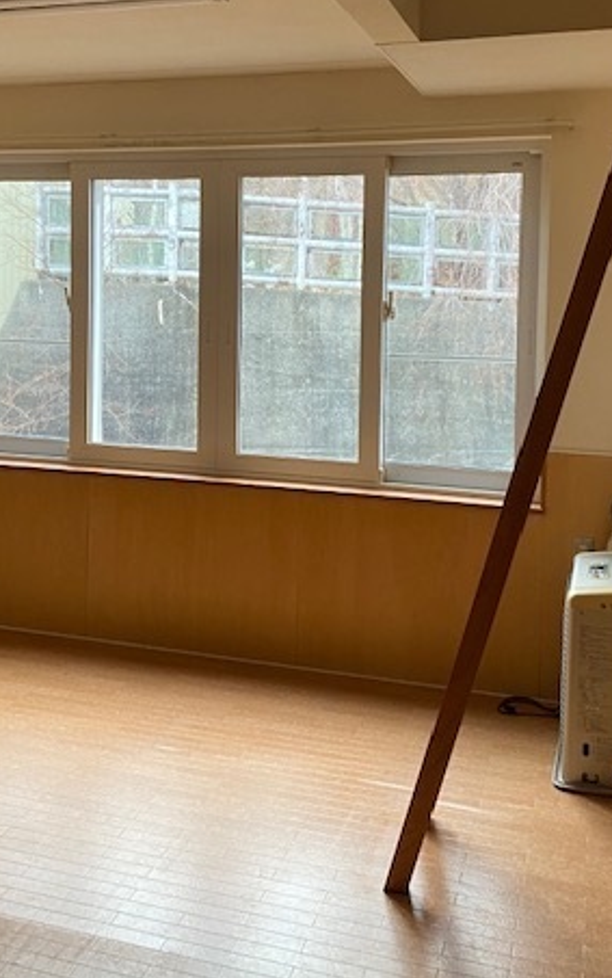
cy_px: 338
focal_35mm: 39
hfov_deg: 32.7
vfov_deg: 49.6
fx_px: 1039
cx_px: 257
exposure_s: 1/78
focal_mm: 4.25
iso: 125
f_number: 1.8
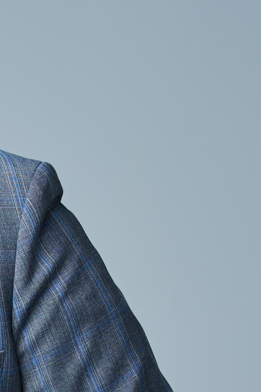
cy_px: 442
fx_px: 1914
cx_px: -206
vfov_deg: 11.5
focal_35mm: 176
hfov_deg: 7.6
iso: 100
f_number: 9
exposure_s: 1/100
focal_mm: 46
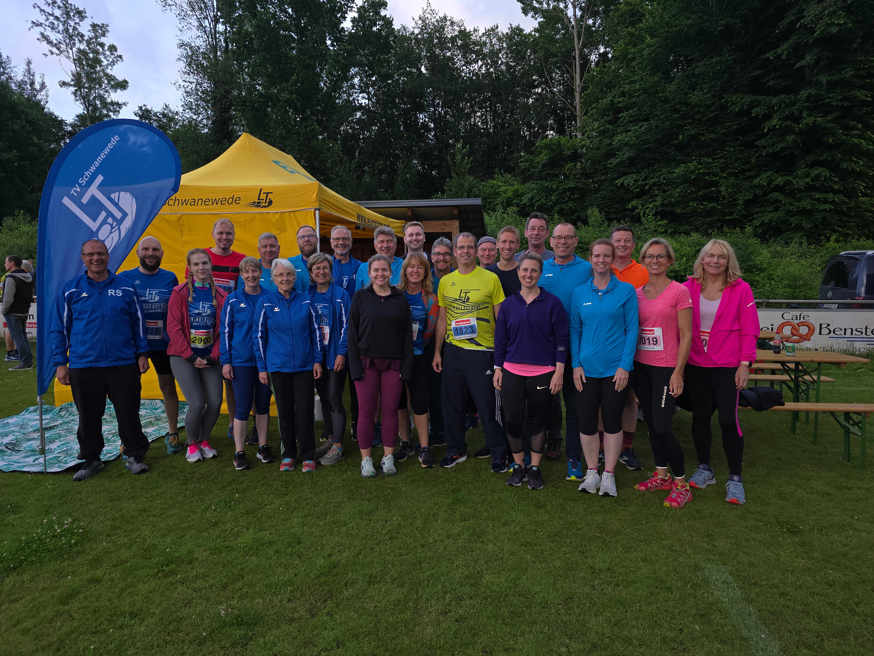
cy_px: 328
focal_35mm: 23
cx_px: 437
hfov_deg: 73.9
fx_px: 581
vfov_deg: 58.9
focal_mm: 6.3
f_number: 1.7
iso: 12
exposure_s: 1/112
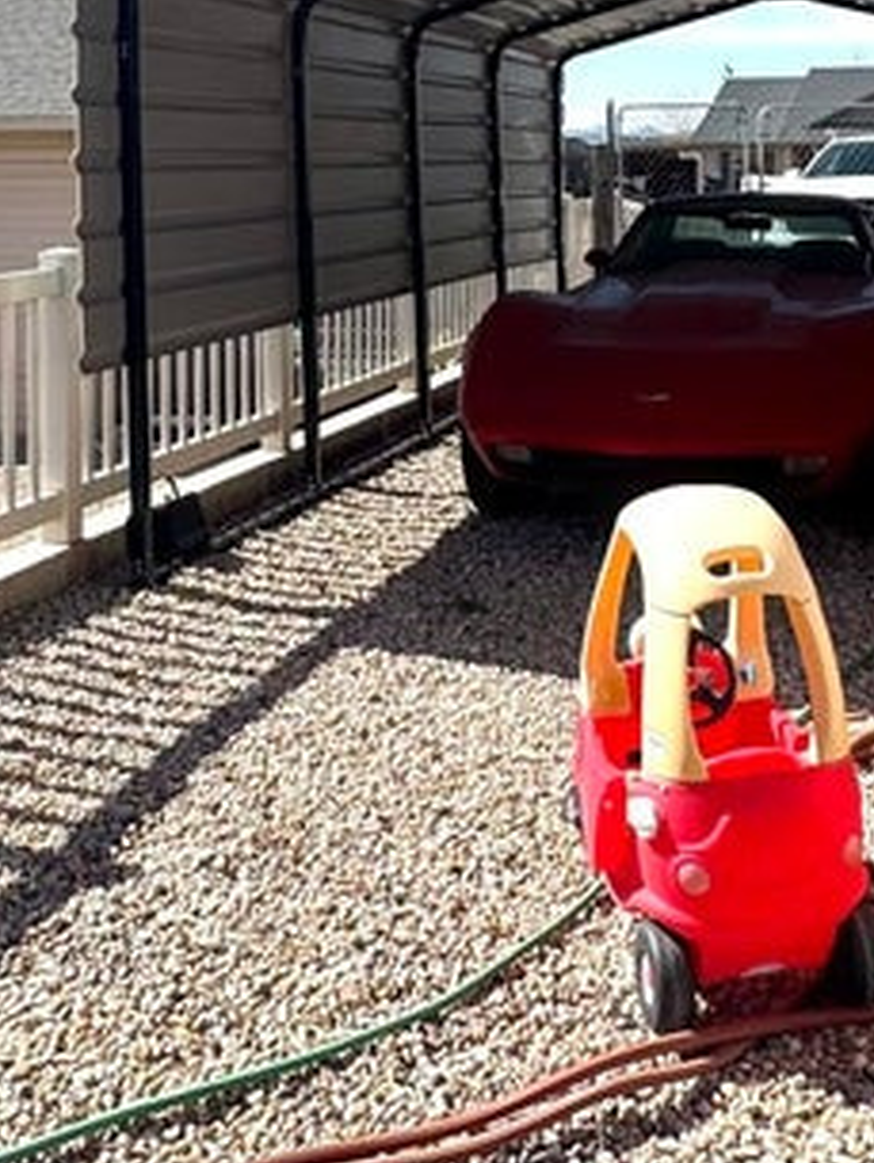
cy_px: 114
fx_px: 1581
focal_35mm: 47
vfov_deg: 37.7
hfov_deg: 30.8
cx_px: 527
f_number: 2.2
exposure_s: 1/1927
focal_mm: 2.22
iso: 50
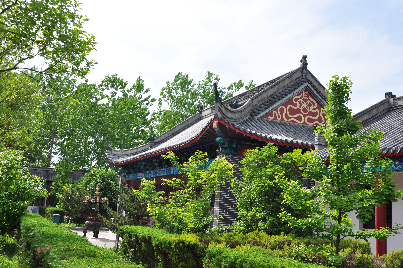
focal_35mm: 39
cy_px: 134
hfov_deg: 49.6
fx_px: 436
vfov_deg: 34.1
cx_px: 202
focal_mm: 26
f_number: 10
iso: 200
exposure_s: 1/250
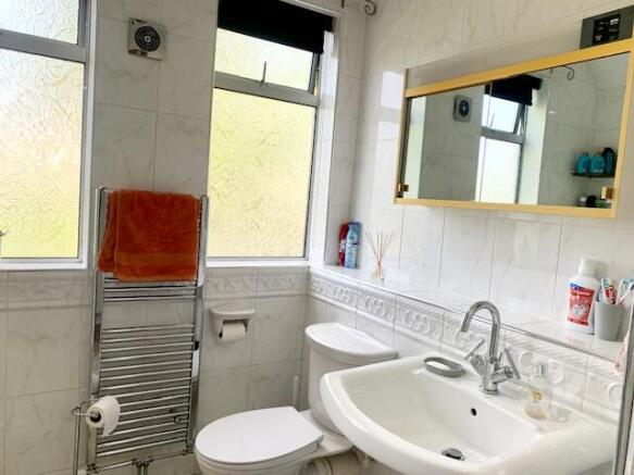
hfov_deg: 67.3
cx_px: 317
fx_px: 476
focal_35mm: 26
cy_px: 238
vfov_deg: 53.0
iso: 25
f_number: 1.8
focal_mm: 4.25
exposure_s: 1/172
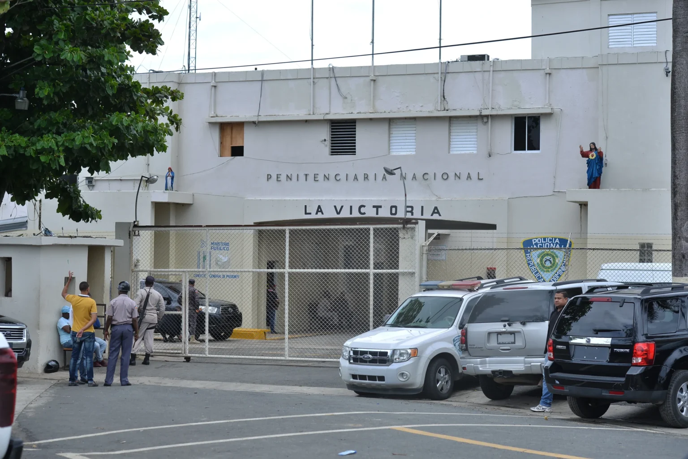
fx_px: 1338
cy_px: 230
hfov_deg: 28.8
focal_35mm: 70
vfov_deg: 19.5
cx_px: 344
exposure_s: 1/250
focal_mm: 70
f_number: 4.5
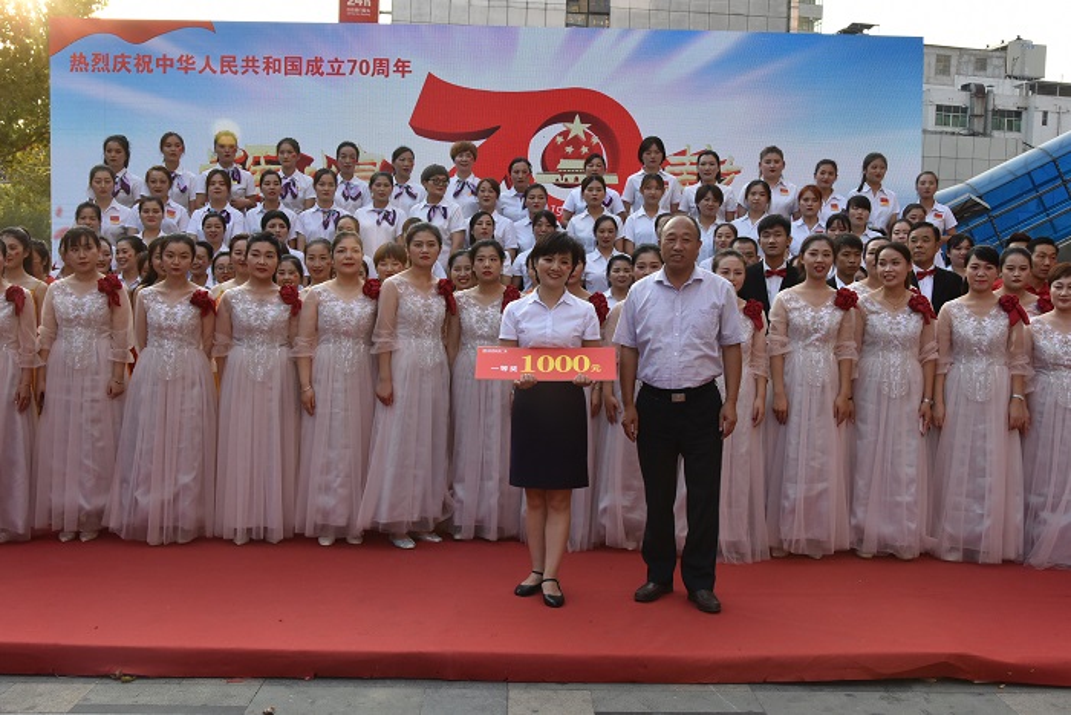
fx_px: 1131
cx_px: 536
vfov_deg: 35.1
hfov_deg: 50.7
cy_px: 358
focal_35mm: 38
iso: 2000
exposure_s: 1/400
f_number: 10
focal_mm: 38
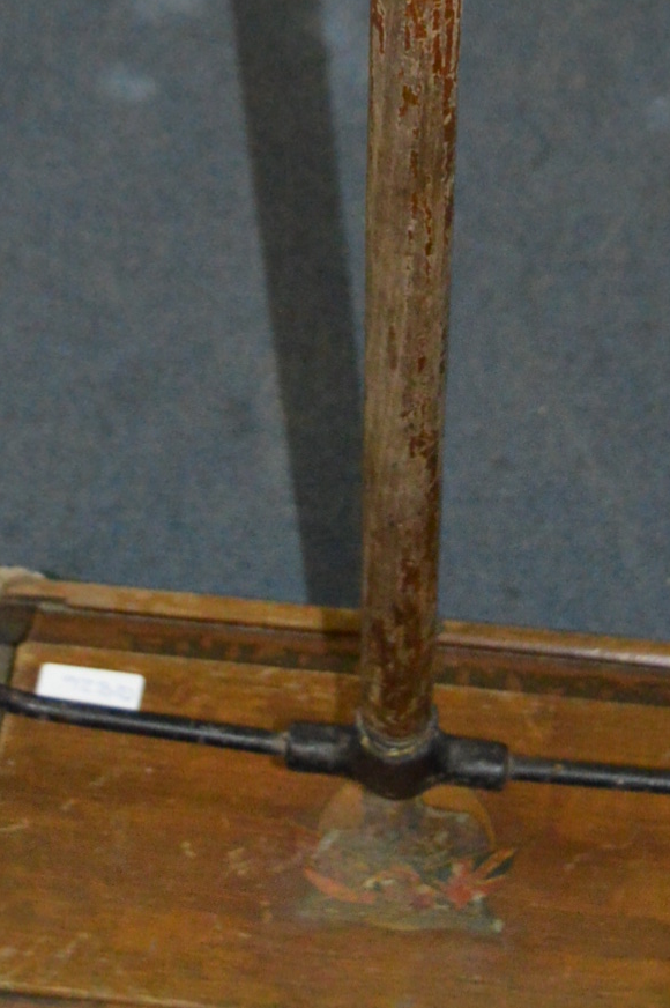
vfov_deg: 14.2
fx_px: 3907
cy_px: -232
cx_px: 451
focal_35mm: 140
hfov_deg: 9.8
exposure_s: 1/60
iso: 2000
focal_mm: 27
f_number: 4
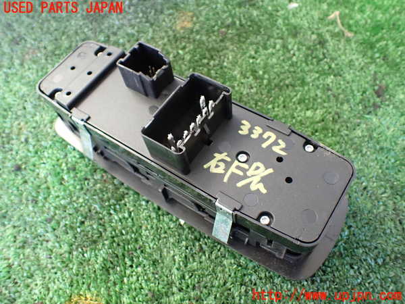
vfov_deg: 46.8
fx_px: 351
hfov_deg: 60.0
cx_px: 202
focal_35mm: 30
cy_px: 152
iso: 800
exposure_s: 1/100
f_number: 2.3
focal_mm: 5.4
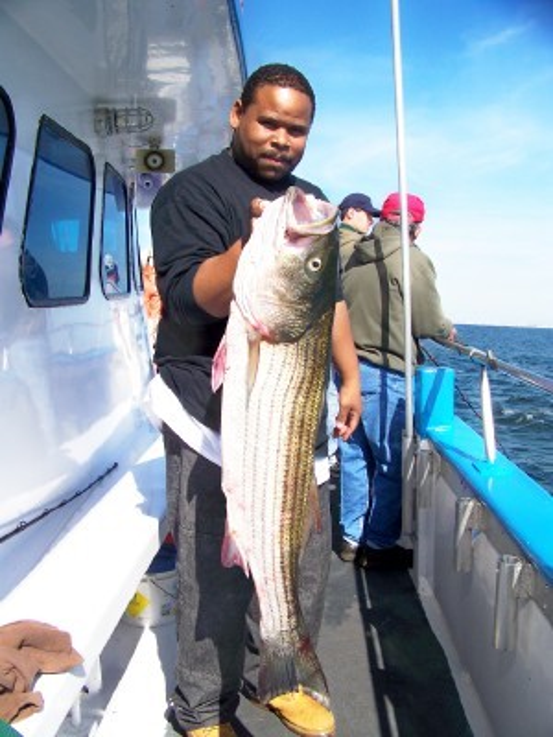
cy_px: 368
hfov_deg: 39.7
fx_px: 767
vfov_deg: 51.4
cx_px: 276
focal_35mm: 36
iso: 64
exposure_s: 1/500
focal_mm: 5.85
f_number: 4
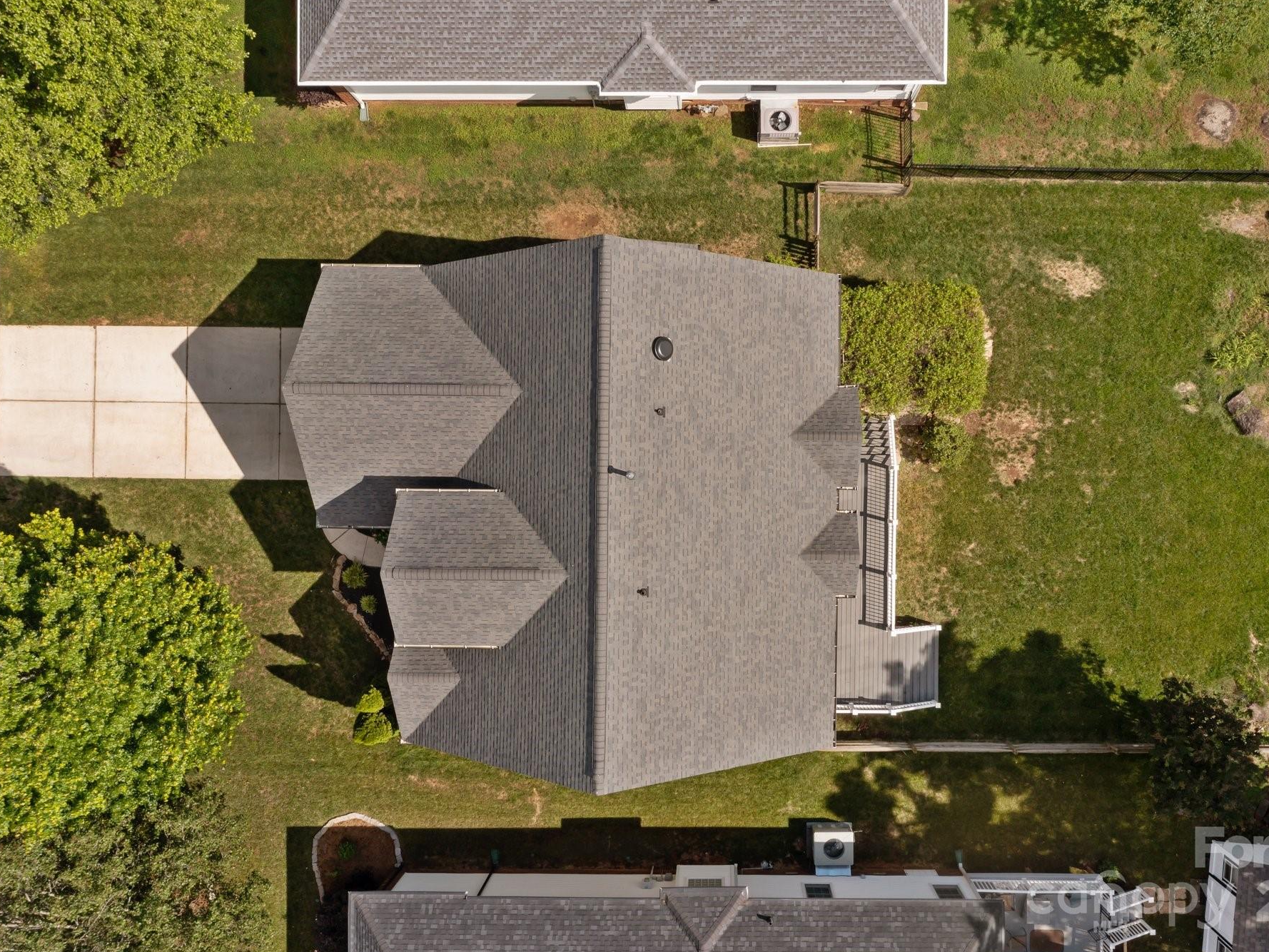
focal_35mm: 31
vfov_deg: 45.5
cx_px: 699
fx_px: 1137
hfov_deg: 58.2
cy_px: 474
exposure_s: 1/400
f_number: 5.6
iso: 100
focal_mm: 10.26
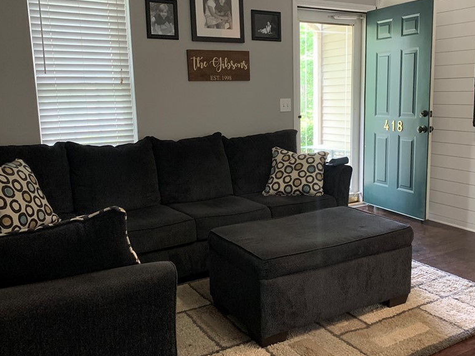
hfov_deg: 52.2
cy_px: 177
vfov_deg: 40.7
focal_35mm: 35
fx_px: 480
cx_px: 286
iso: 400
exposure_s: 1/30
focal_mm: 4.25
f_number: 1.8
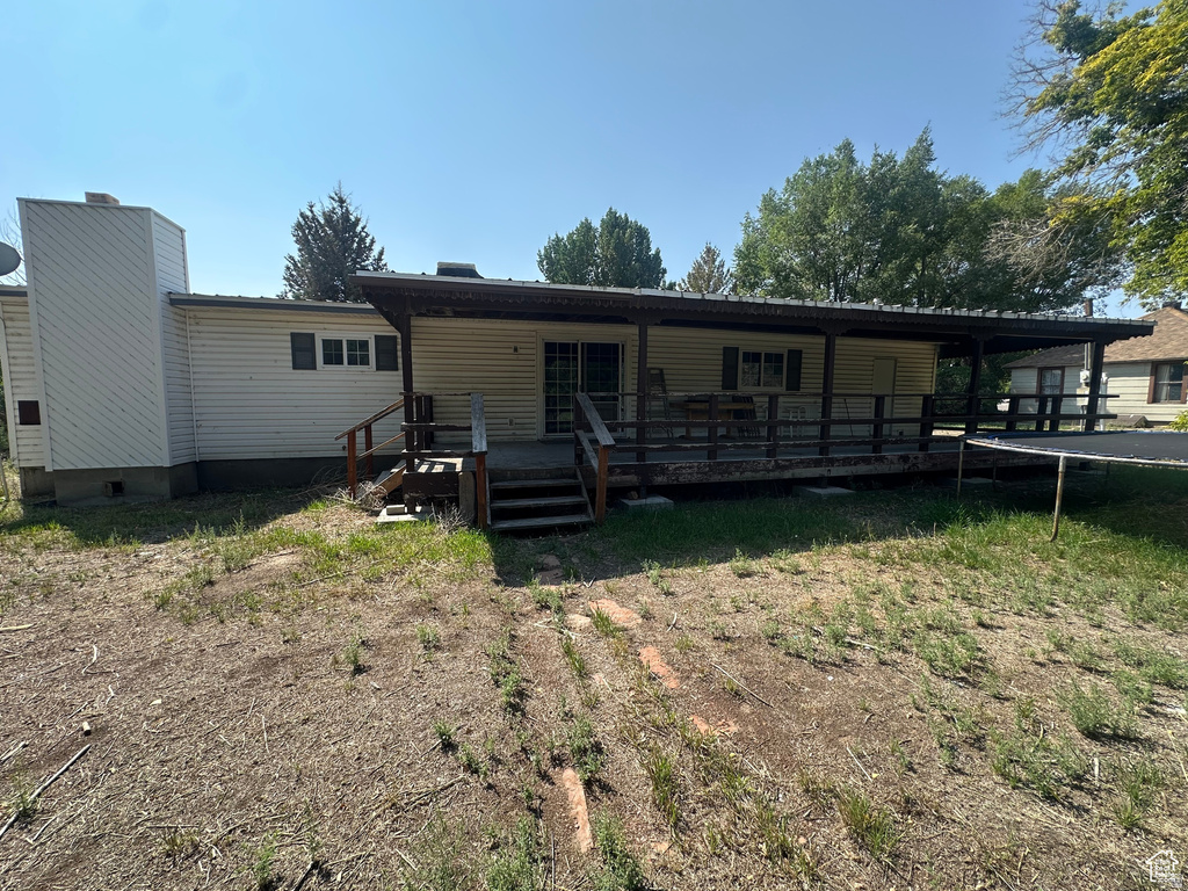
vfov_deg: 85.7
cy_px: 446
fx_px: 480
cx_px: 594
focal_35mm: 14
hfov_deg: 102.1
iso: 40
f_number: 2.2
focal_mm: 2.22
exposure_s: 1/842
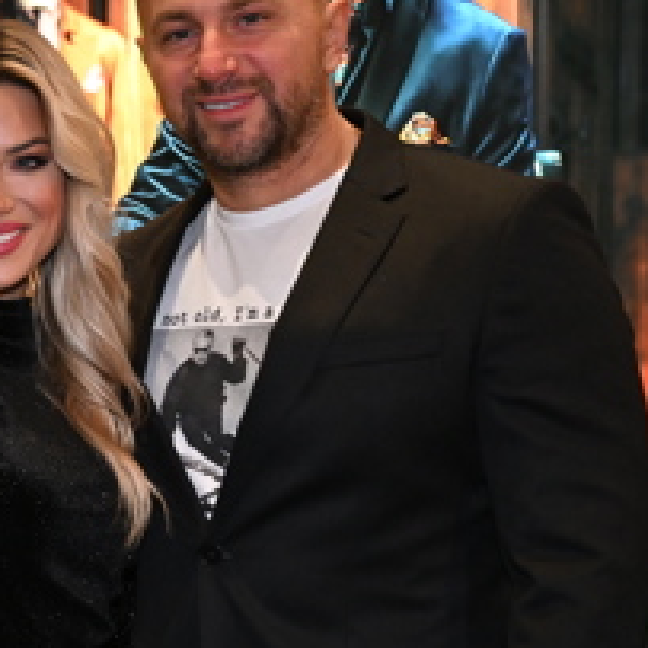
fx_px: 2076
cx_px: -396
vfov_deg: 17.6
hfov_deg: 15.9
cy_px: 492
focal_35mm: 98
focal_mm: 34
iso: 3200
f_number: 4.5
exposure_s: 1/125
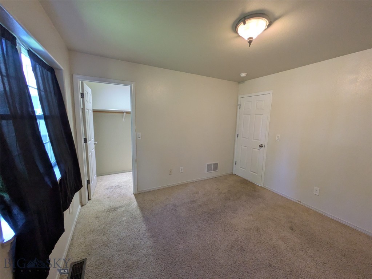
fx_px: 151
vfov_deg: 85.7
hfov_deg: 102.0
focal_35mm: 14
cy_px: 140
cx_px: 186
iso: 151
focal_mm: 1.83
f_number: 2.2
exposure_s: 1/40
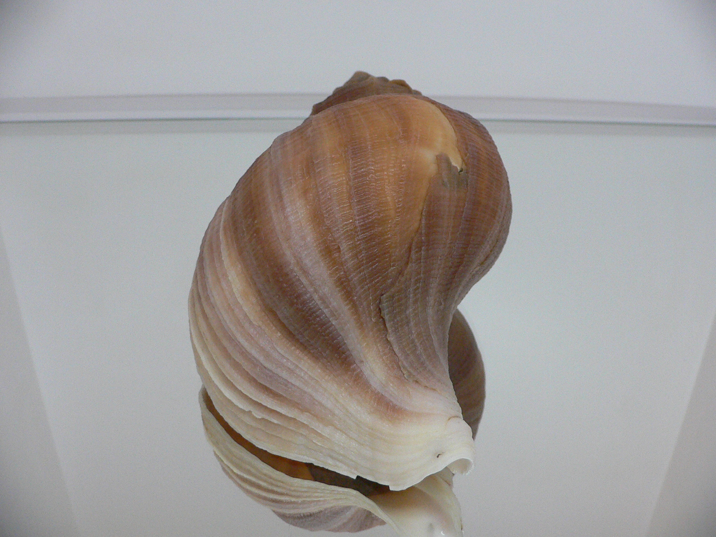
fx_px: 724
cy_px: 268
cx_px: 358
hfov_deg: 52.6
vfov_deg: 40.7
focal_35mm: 35
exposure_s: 1/60
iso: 200
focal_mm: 4.6
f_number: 2.8
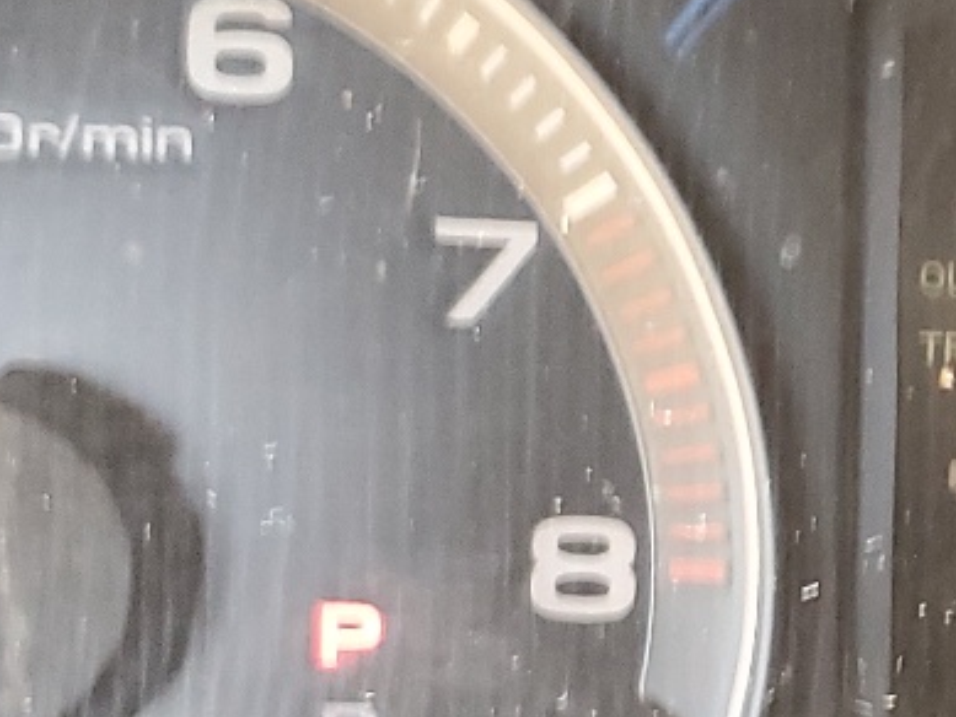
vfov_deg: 13.7
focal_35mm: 107
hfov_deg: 17.7
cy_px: 638
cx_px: 1064
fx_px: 2956
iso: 308
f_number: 1.5
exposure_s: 1/30
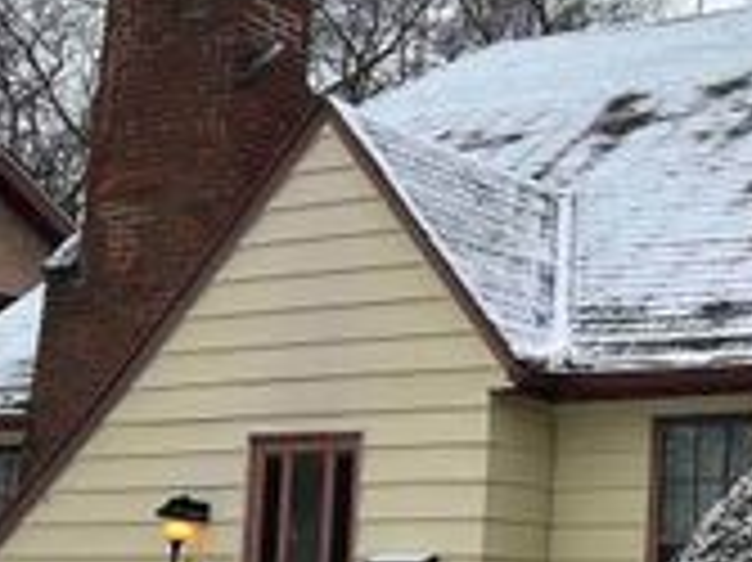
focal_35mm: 72
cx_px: 964
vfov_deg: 20.1
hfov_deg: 23.9
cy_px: 483
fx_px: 1563
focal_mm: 6.86
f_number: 1.78
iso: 80
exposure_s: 1/1613
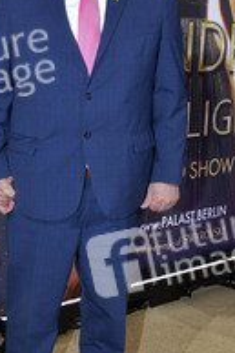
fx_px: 647
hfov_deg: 20.1
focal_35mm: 66
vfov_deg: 30.5
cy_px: 164
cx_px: 15
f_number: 6.3
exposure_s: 1/250
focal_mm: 32
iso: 1250
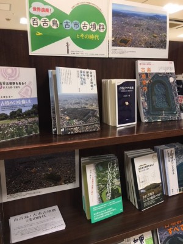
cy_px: 122
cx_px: 92
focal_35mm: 29
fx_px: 204
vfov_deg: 61.7
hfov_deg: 48.2
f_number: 2.2
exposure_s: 1/30
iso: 40
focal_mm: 4.15
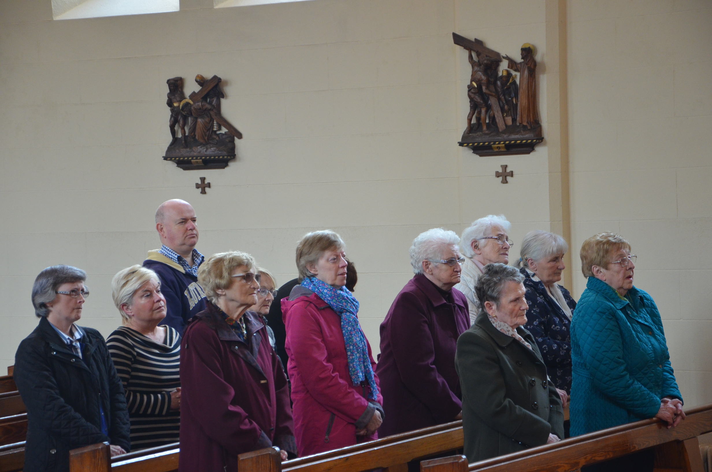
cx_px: 356
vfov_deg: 13.0
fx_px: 2072
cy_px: 236
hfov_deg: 19.5
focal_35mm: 105
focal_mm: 70
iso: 1250
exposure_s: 1/30
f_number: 5.3
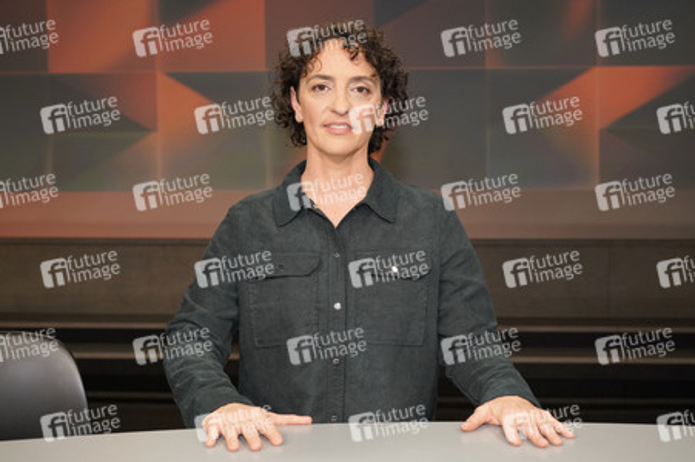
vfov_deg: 30.5
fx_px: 849
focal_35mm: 44
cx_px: 348
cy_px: 231
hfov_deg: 44.5
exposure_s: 1/125
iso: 2000
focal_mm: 44
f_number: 5.6
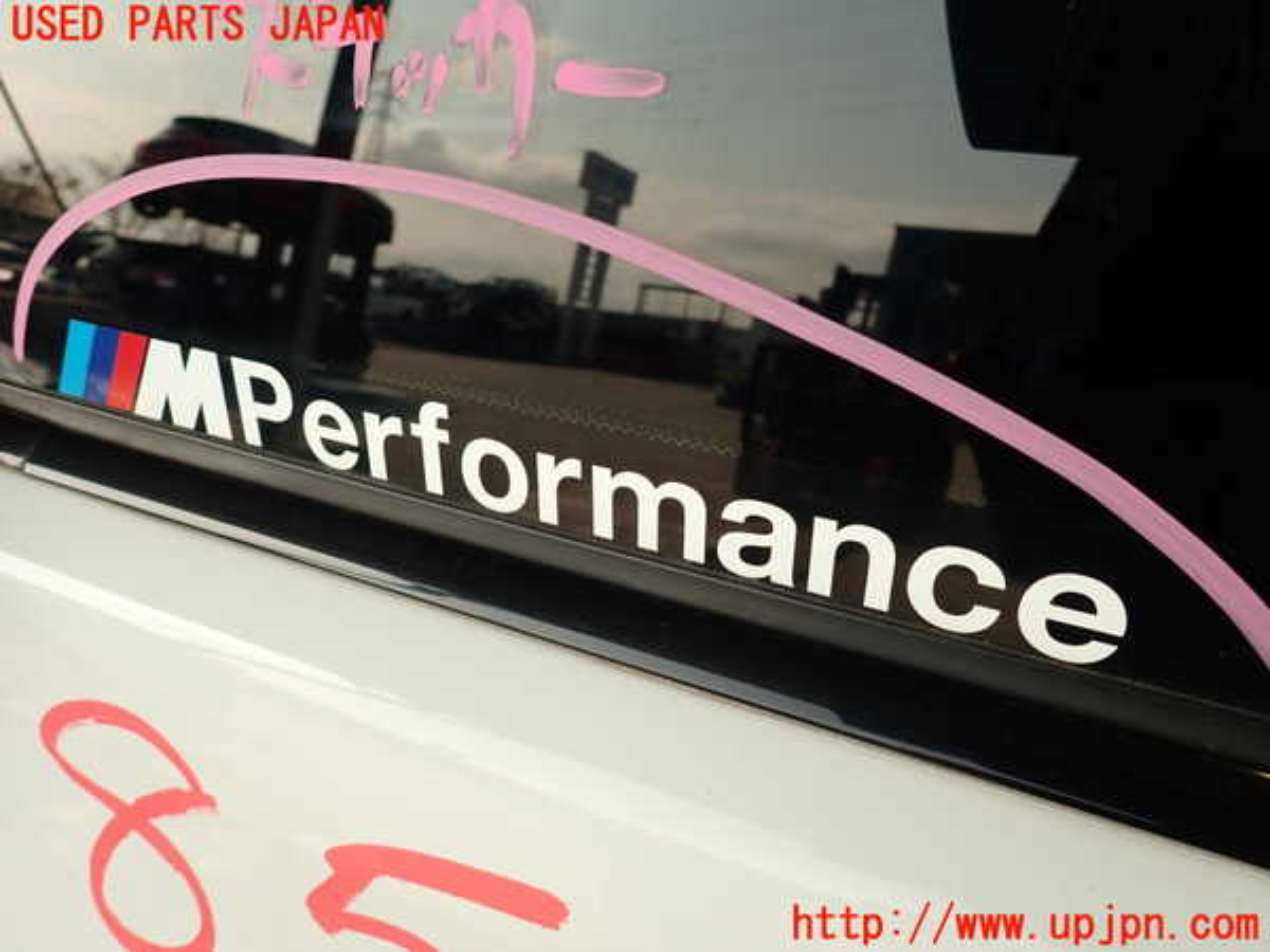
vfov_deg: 54.9
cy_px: 476
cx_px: 635
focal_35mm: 25
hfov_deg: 69.4
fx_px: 917
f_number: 2.8
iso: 100
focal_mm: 4.5
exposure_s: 1/500
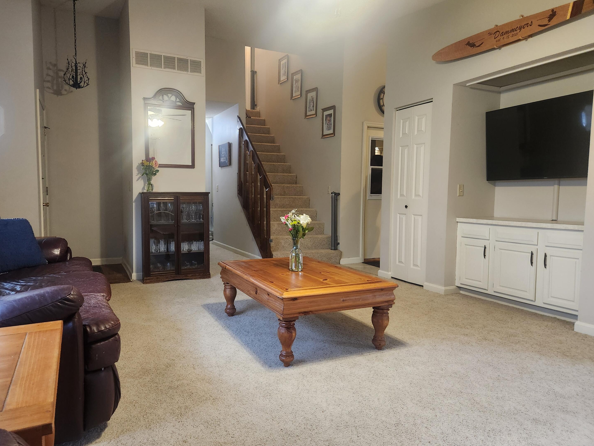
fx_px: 412
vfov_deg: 56.8
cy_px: 219
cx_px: 285
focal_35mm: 24
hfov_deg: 71.6
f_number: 1.8
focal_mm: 5.4
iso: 640
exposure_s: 1/60
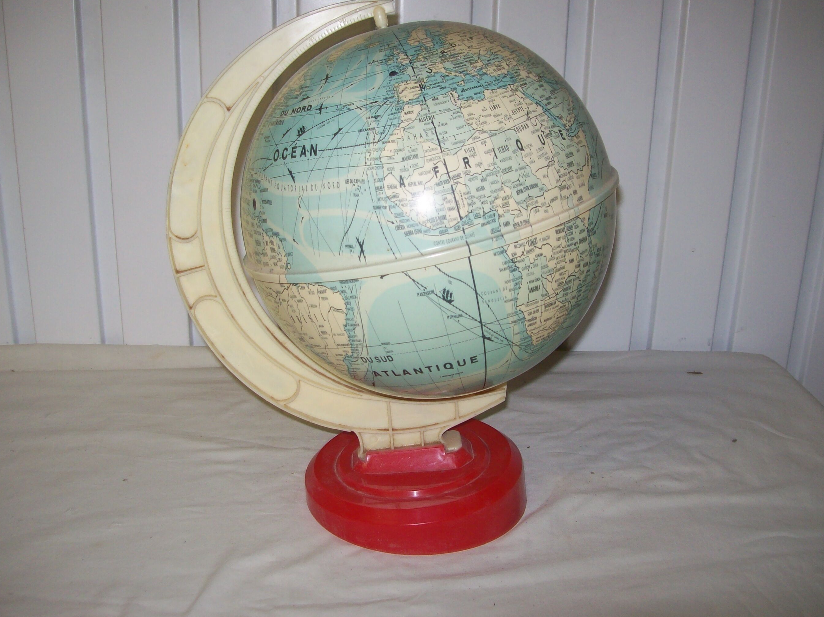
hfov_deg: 49.0
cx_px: 396
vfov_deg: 37.7
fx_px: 904
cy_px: 298
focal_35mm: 38
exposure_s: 1/64
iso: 80
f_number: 2.7
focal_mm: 6
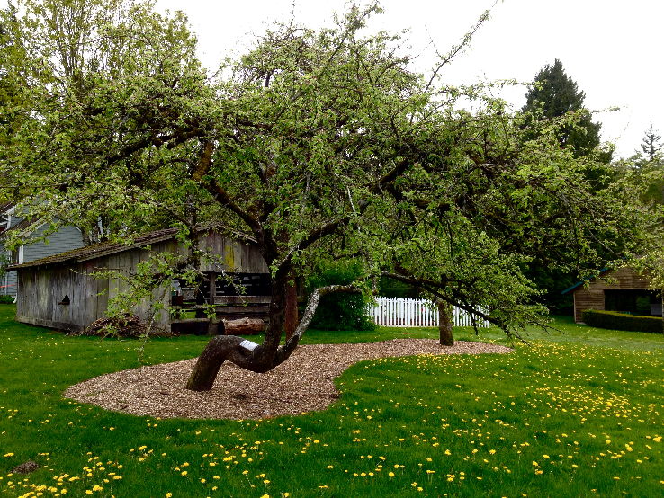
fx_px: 672
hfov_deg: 52.6
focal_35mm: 35
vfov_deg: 40.7
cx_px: 332
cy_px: 249
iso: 64
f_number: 2.4
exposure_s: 1/546
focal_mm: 4.28
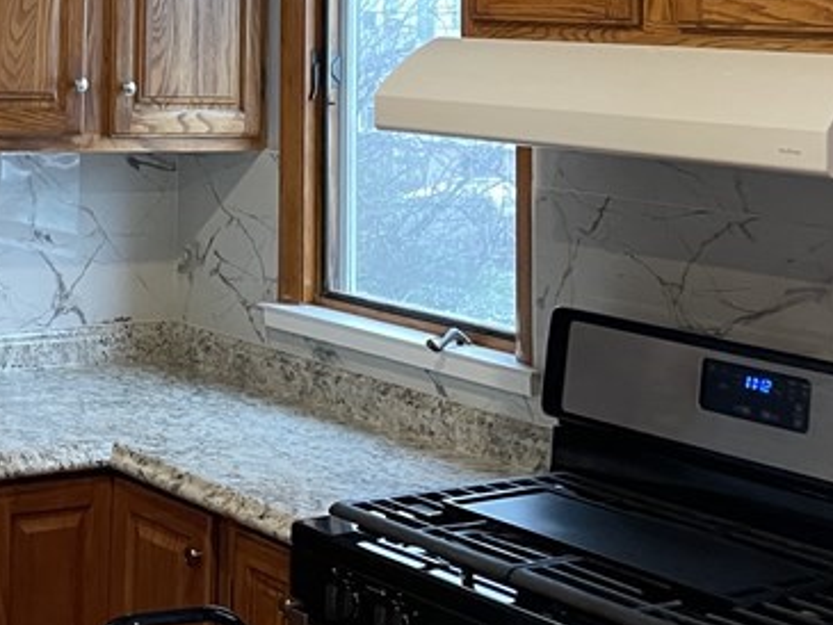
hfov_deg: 25.0
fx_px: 1757
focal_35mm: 73
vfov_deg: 18.7
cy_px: -198
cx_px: -52
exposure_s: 1/60
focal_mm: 4.2
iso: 160
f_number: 1.6
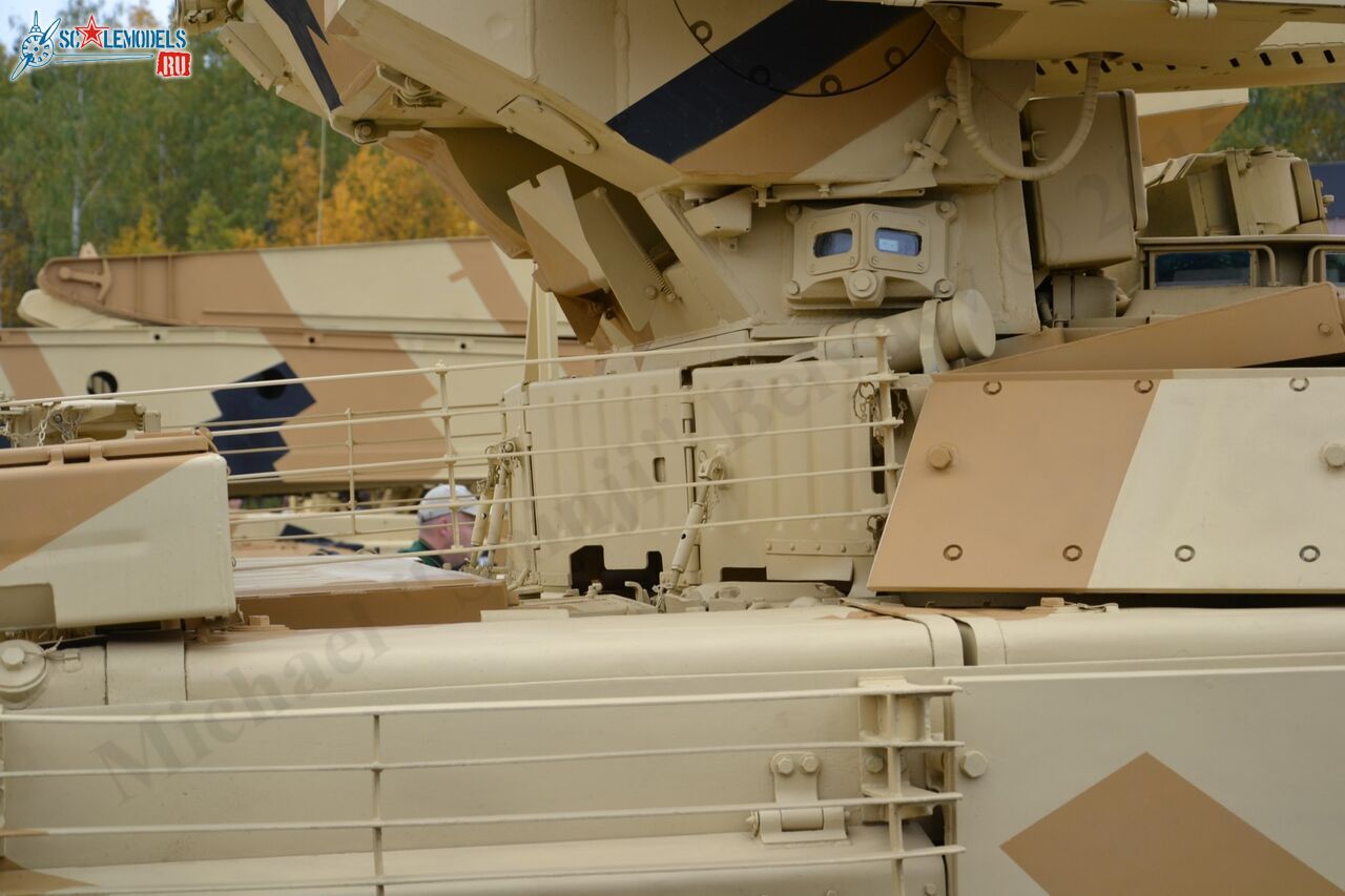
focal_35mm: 78
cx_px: 672
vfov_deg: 17.5
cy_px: 448
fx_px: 2914
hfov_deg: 26.0
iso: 100
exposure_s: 1/160
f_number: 6.3
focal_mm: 52
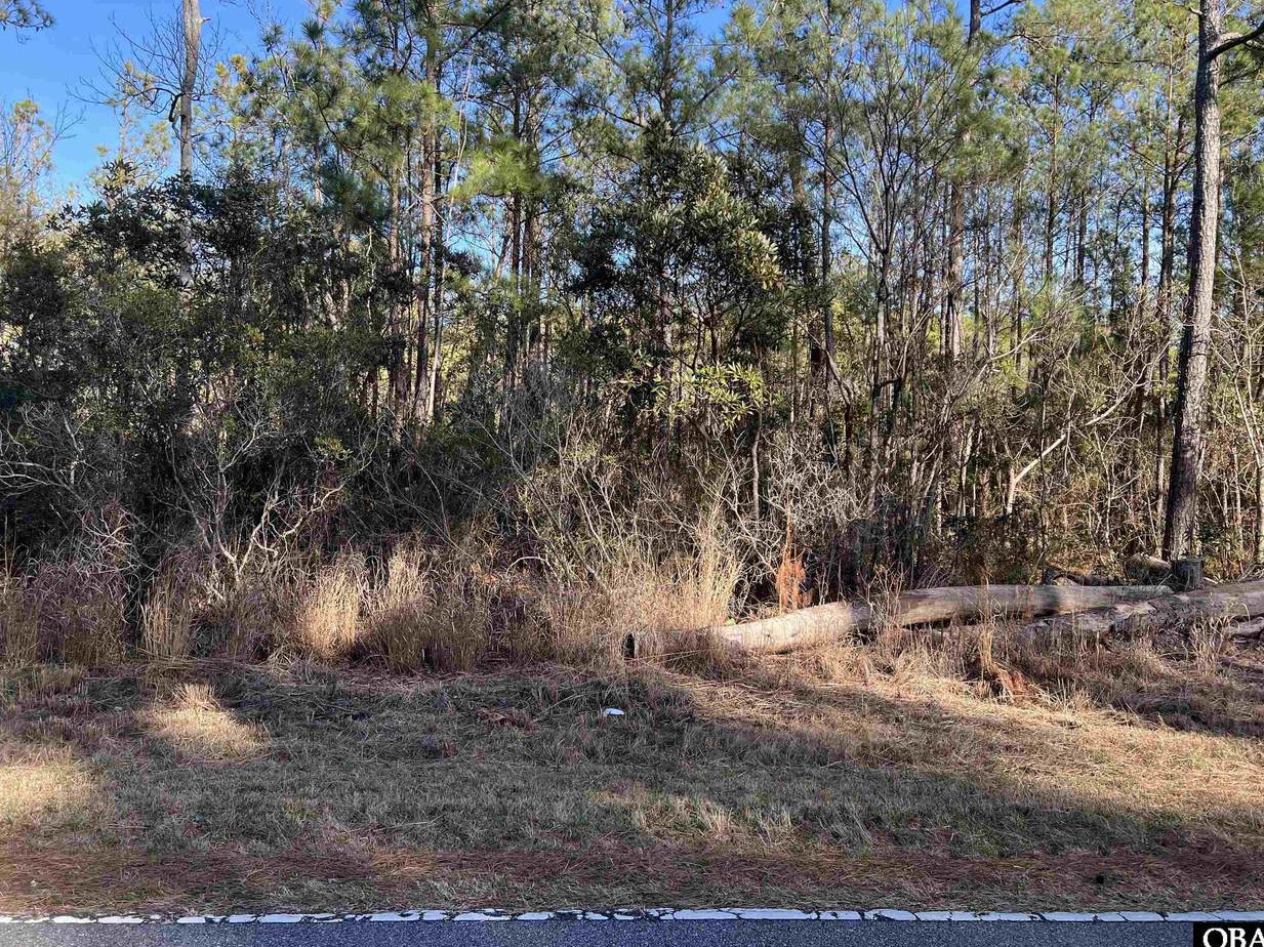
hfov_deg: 65.3
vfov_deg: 51.3
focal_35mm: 27
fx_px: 986
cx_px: 640
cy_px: 461
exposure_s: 1/611
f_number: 1.5
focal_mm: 5.7
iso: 50
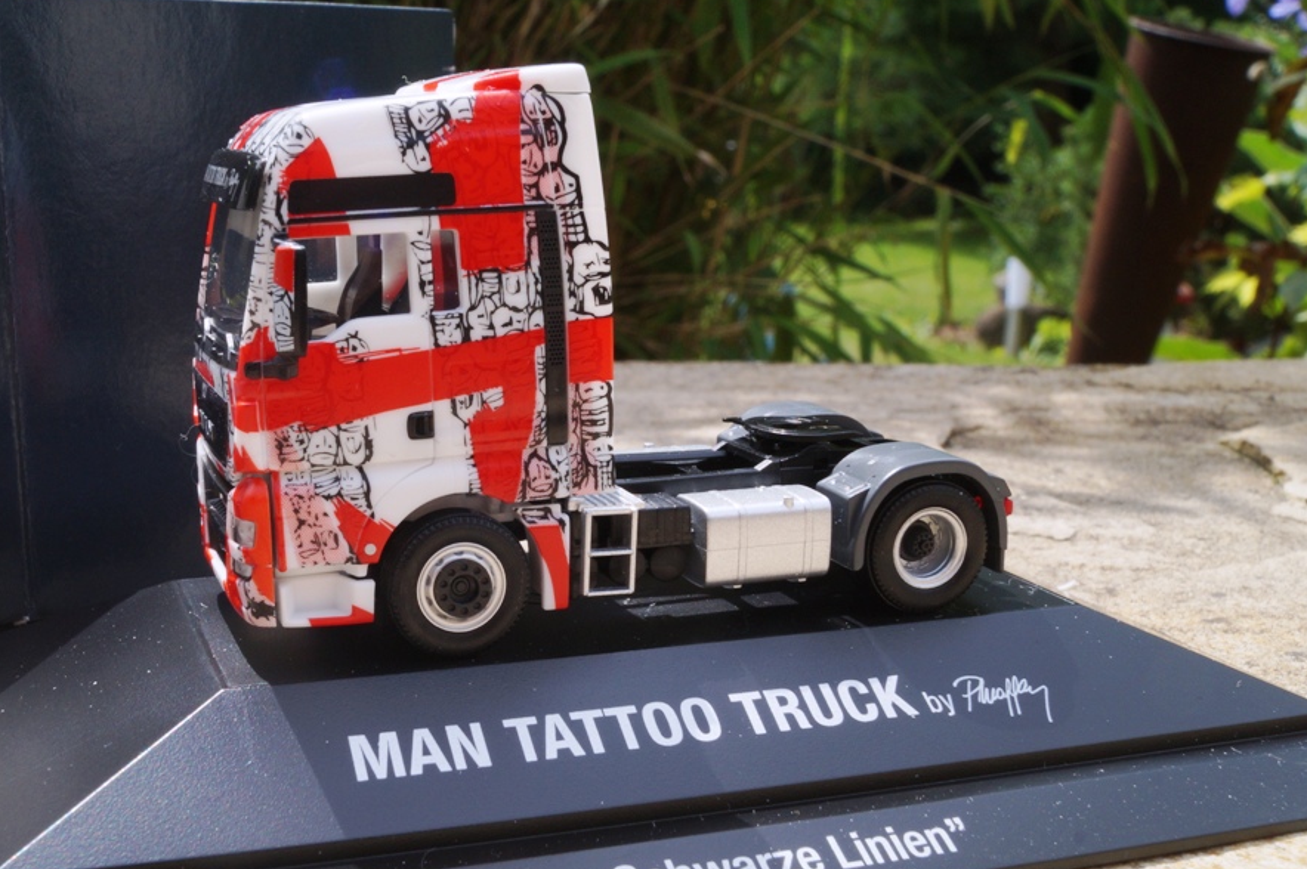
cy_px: 501
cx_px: 469
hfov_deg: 41.6
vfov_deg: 28.6
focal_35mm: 47
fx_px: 1705
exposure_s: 1/60
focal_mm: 24
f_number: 20
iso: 200
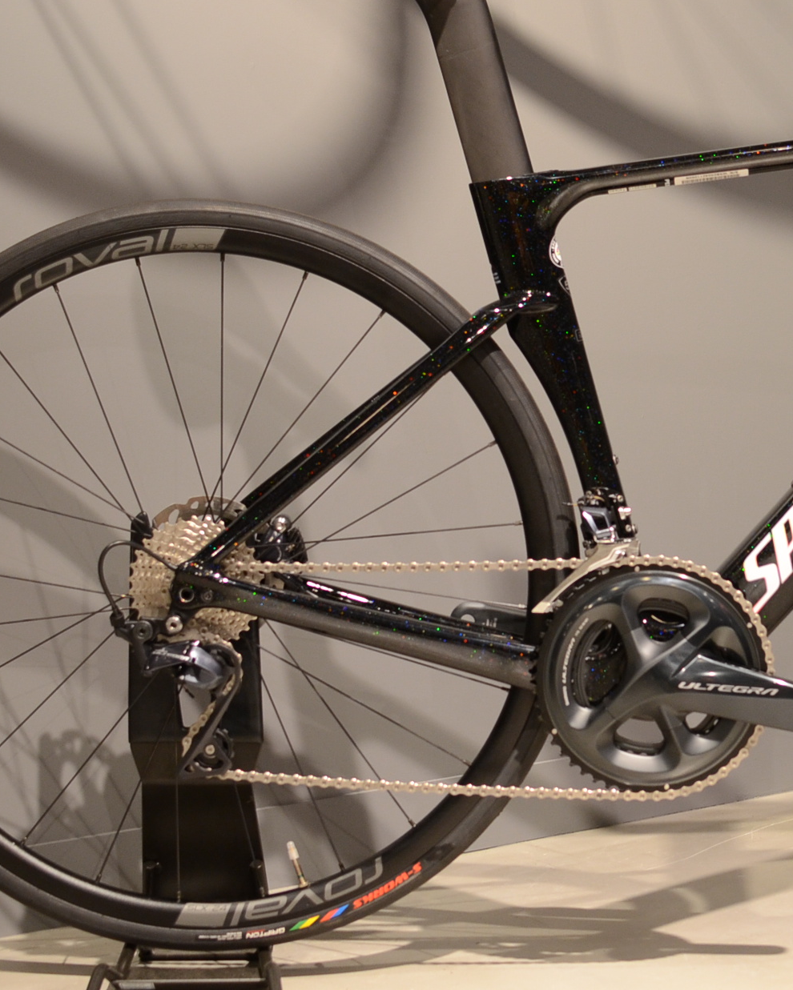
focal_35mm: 98
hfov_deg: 15.5
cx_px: 736
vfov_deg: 19.6
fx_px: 2872
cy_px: 427
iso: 640
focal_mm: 35
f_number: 4.5
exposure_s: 1/80
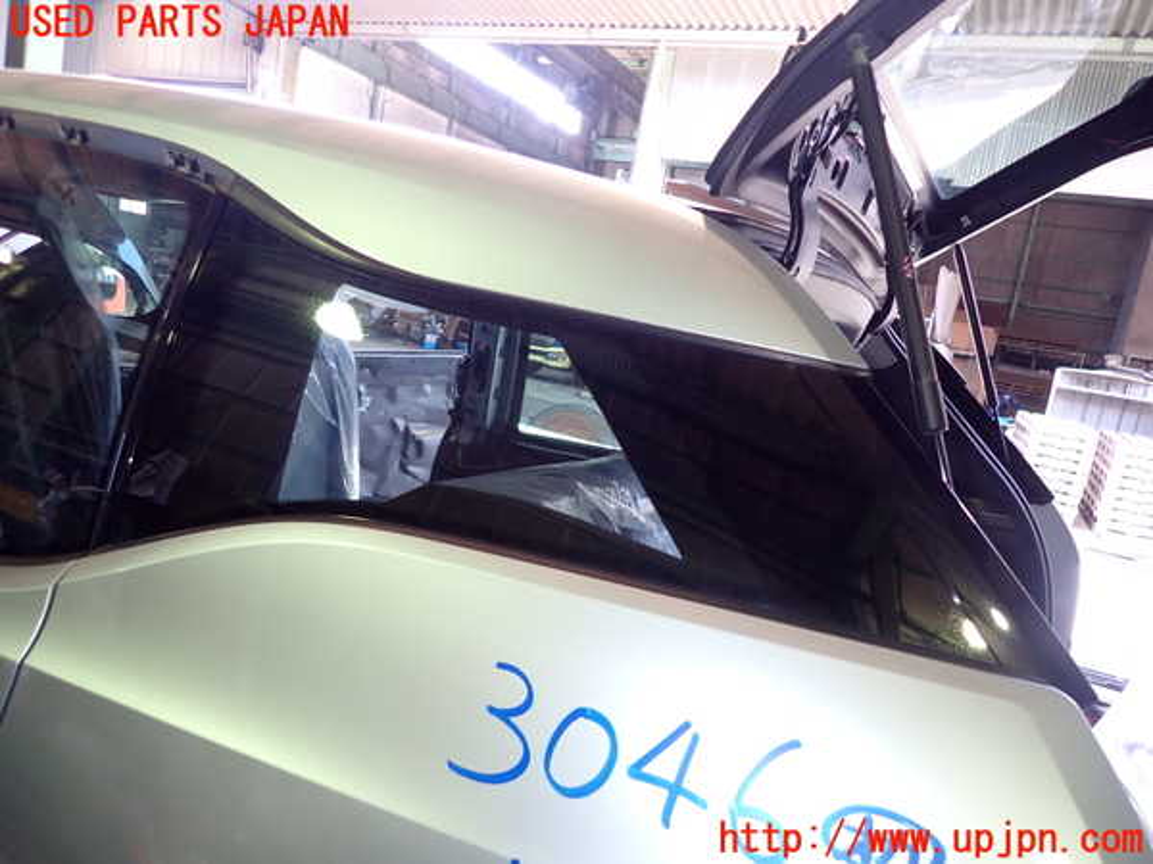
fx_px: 833
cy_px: 432
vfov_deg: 54.9
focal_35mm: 25
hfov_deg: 69.4
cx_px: 576
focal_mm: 4.5
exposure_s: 1/40
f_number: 2
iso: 200
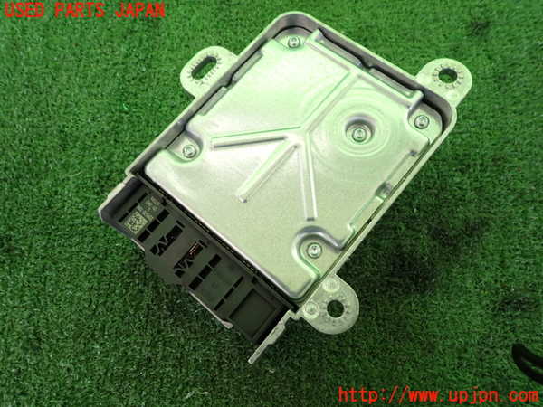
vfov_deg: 54.9
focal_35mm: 25
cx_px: 272
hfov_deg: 69.4
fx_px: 392
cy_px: 204
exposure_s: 1/60
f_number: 2
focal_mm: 4.5
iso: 160
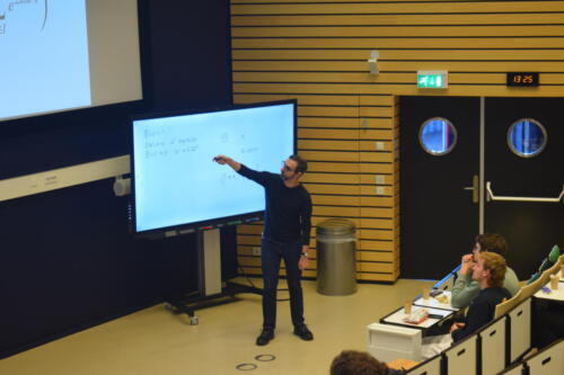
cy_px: 188
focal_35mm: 82
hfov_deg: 24.6
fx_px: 1292
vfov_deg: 16.5
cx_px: 282
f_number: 5.6
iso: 1400
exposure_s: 1/60
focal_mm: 55
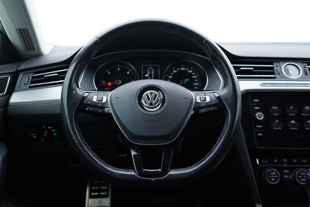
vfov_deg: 36.9
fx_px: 310
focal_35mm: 36
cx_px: 155
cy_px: 104
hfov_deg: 53.1
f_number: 2.8
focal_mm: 24
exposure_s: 1/40
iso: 160
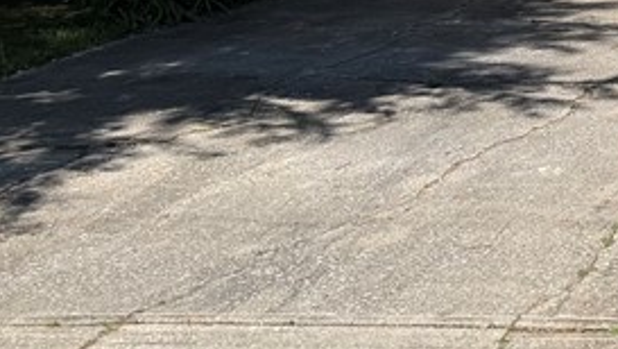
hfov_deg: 18.1
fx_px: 1607
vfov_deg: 11.9
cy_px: -159
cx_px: 1046
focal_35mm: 98
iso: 80
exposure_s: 1/4405
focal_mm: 6.76
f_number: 1.78
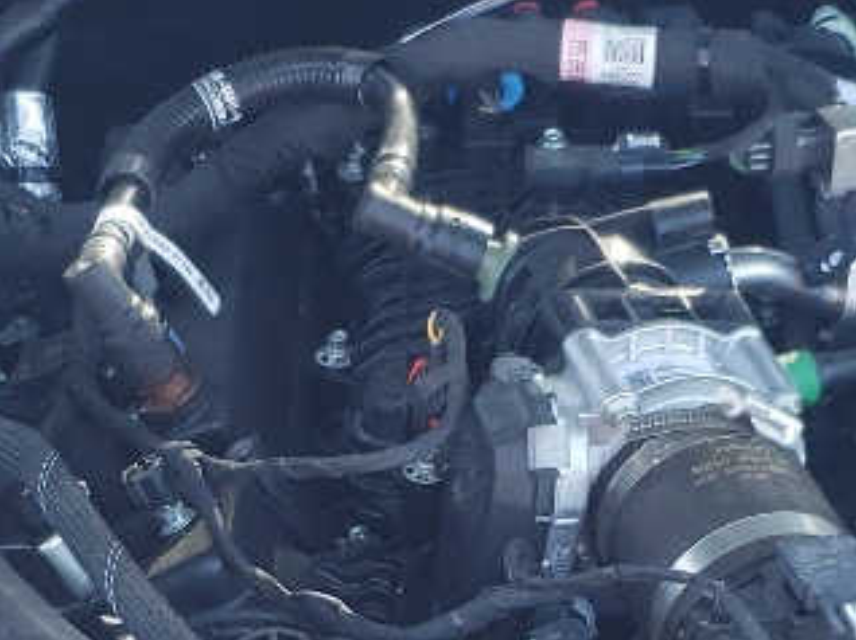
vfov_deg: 11.1
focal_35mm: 131
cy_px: 729
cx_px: 536
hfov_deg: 15.0
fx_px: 3237
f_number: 1.5
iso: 50
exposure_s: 1/227
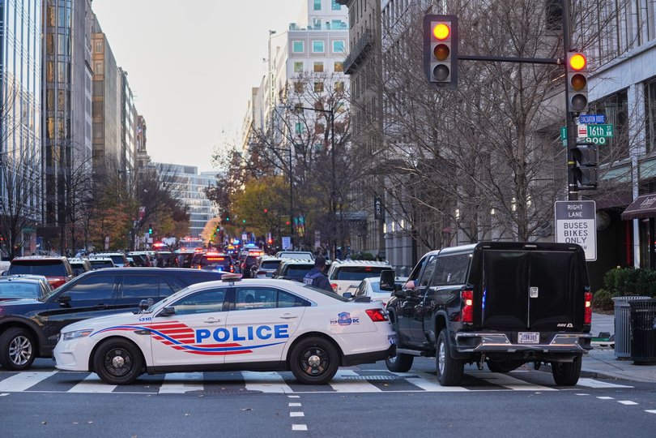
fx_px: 1840
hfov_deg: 20.2
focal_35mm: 101
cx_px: 328
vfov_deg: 13.6
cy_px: 219
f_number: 4
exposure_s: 1/2500
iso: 800
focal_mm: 101
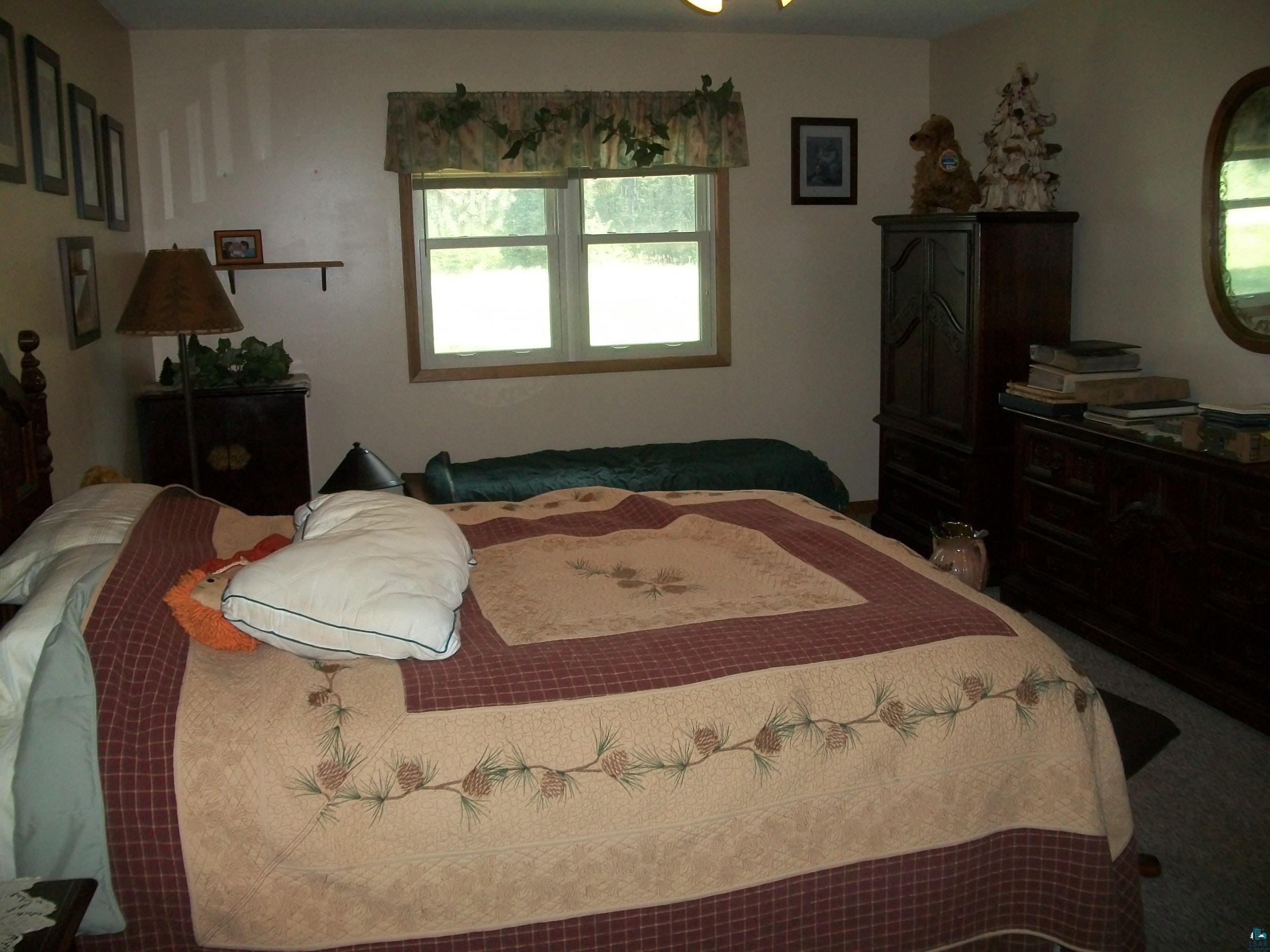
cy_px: 476
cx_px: 635
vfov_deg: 44.2
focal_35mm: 32
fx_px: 1174
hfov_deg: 56.8
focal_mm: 5.7
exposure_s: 1/60
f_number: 2.9
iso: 160
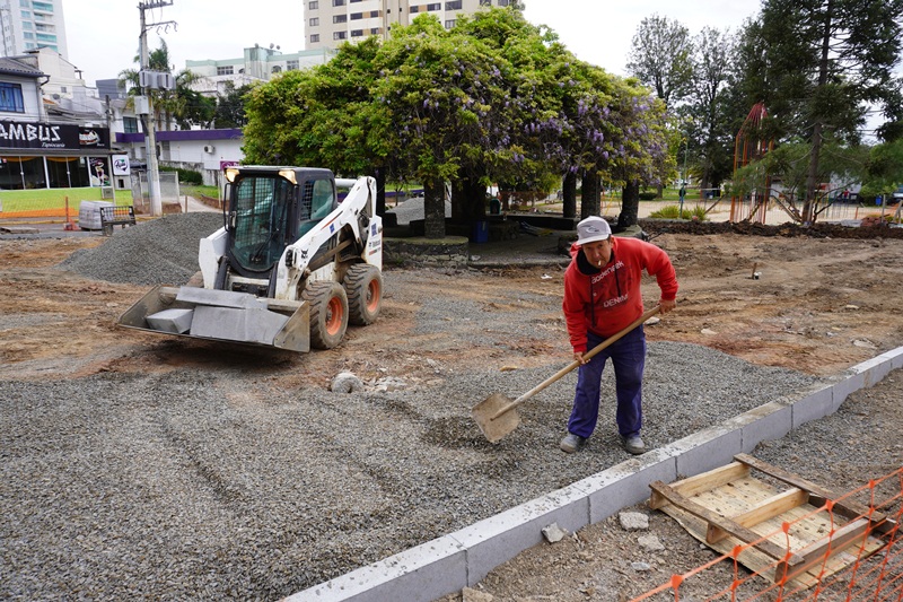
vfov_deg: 53.1
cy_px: 301
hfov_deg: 73.8
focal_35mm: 24
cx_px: 452
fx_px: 602
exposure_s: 1/100
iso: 100
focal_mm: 16
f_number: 7.1
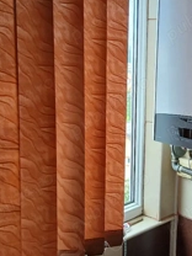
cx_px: 134
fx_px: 370
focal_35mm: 50
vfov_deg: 38.2
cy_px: 122
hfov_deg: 28.8
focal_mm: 3.98
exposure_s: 1/50.3
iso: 125
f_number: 1.8
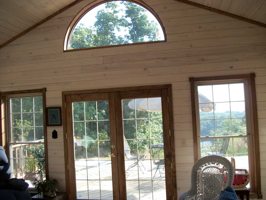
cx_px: 133
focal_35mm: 32
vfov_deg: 44.2
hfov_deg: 56.8
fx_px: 246
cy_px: 100
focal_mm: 5.7
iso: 80
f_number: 2.9
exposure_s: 1/200
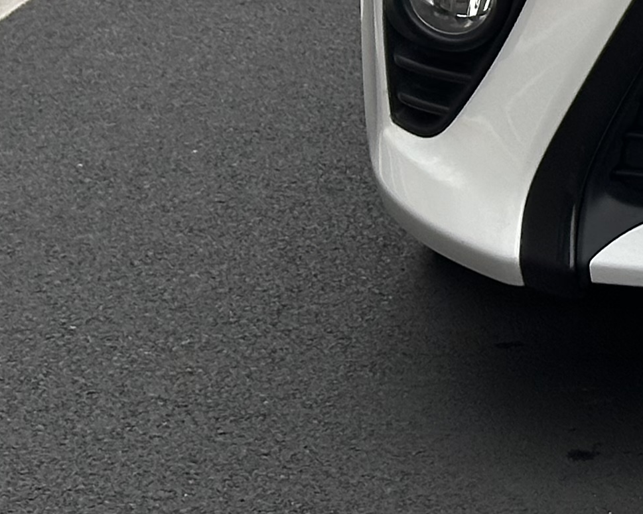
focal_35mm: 195
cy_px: -452
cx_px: 1236
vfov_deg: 7.7
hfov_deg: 9.3
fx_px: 3711
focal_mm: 6.86
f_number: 1.78
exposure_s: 1/1541
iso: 64
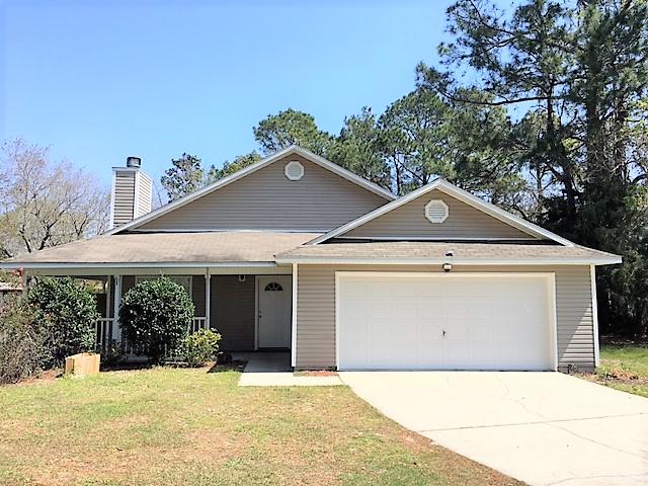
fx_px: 543
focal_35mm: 29
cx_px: 324
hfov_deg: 61.7
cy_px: 243
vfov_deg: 48.2
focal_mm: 4.15
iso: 25
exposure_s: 1/1374
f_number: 2.2
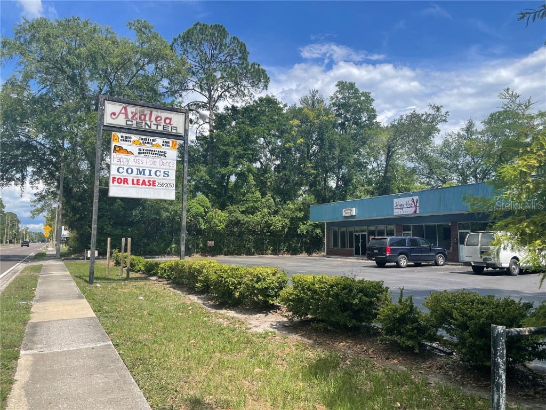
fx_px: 410
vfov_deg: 53.1
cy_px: 205
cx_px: 273
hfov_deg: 67.3
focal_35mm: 26
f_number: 1.6
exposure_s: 1/2882
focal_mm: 4.2
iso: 32
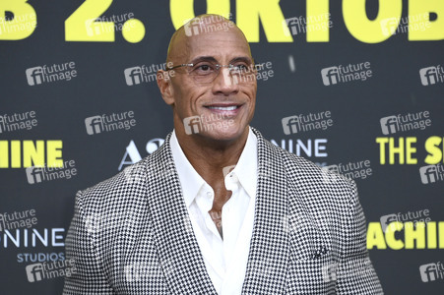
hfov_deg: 12.1
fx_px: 2095
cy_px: 148
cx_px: 222
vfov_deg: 8.1
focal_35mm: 170
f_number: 5.6
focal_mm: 170
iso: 1000
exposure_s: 1/250
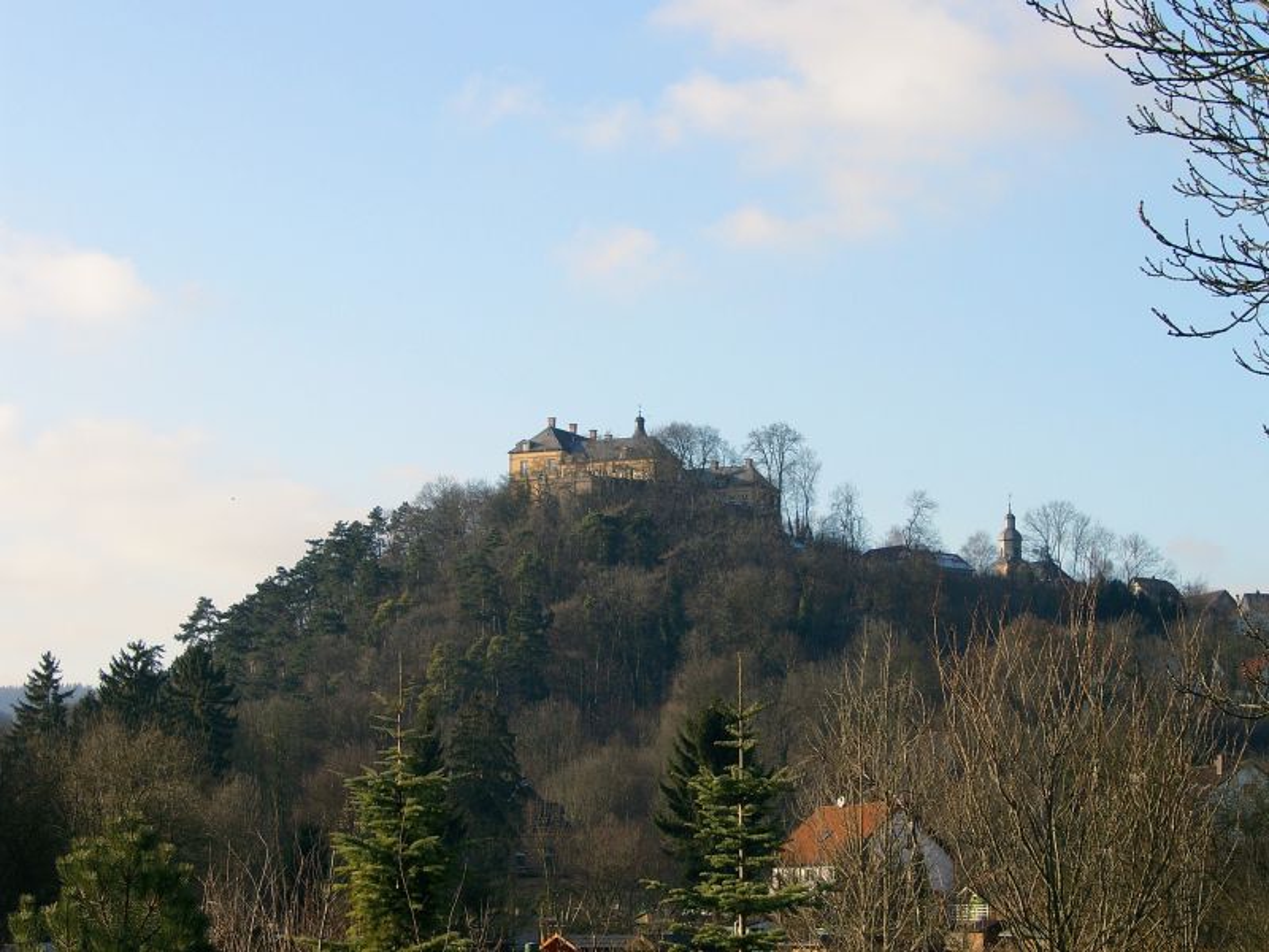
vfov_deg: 16.4
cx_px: 634
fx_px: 3299
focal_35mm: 90
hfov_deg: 21.8
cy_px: 476
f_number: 4
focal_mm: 18.7
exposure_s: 1/393
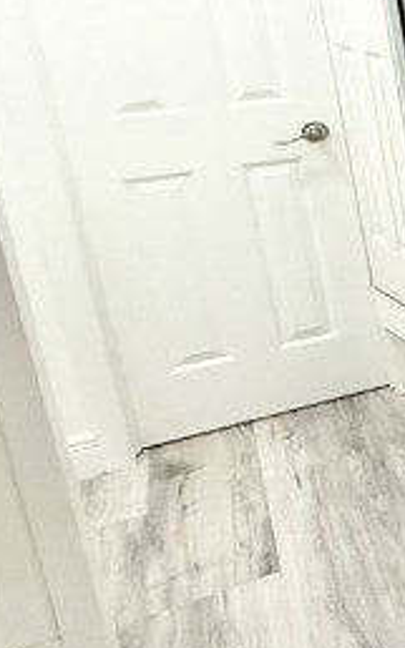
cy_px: 121
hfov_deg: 11.1
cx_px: 1253
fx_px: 1043
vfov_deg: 33.5
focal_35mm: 59
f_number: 2.2
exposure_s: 1/60
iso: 320
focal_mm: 2.22
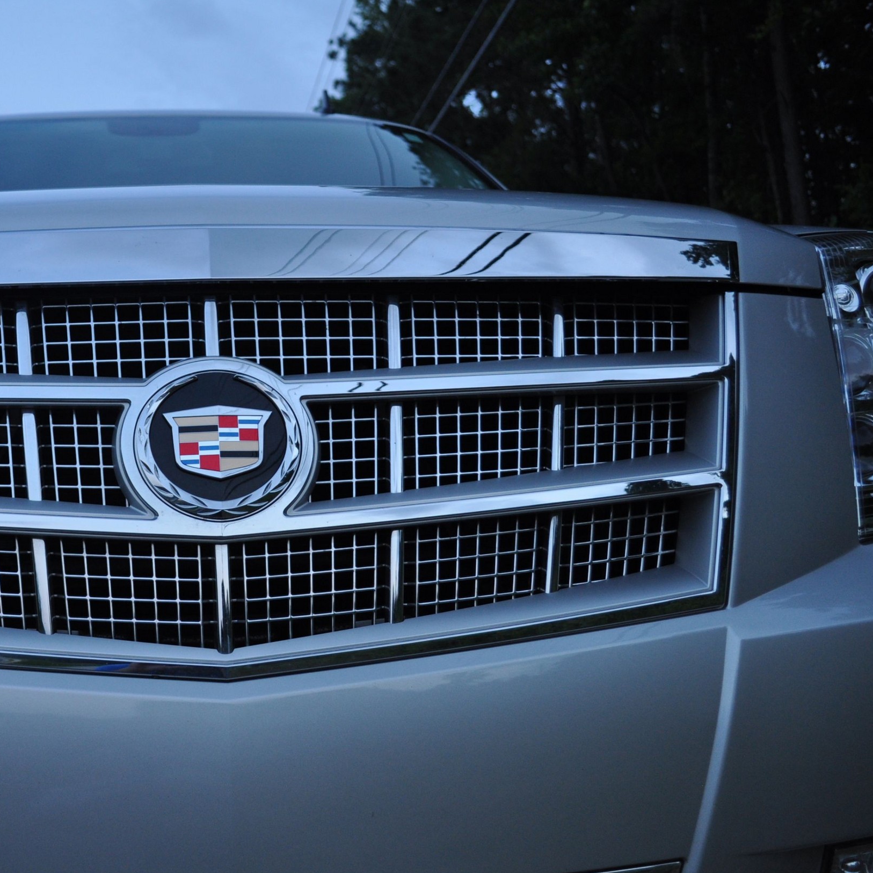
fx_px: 1341
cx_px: 219
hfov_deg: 35.3
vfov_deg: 36.1
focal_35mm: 47
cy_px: 444
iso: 560
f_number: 4
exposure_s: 1/60
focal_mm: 24
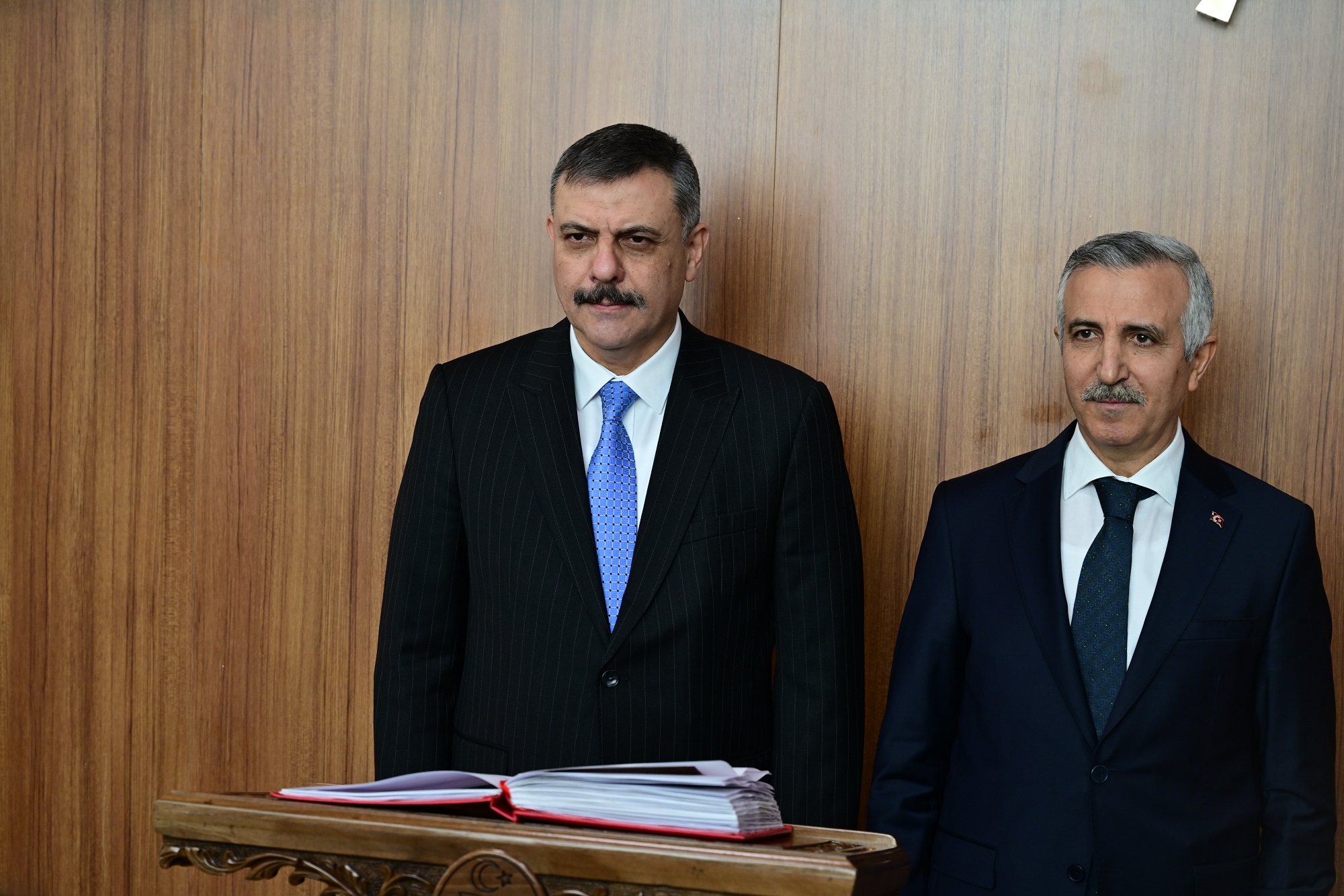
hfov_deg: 28.8
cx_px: 672
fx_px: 2613
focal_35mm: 70
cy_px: 448
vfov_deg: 19.5
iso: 800
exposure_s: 1/100
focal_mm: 70
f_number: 5.6
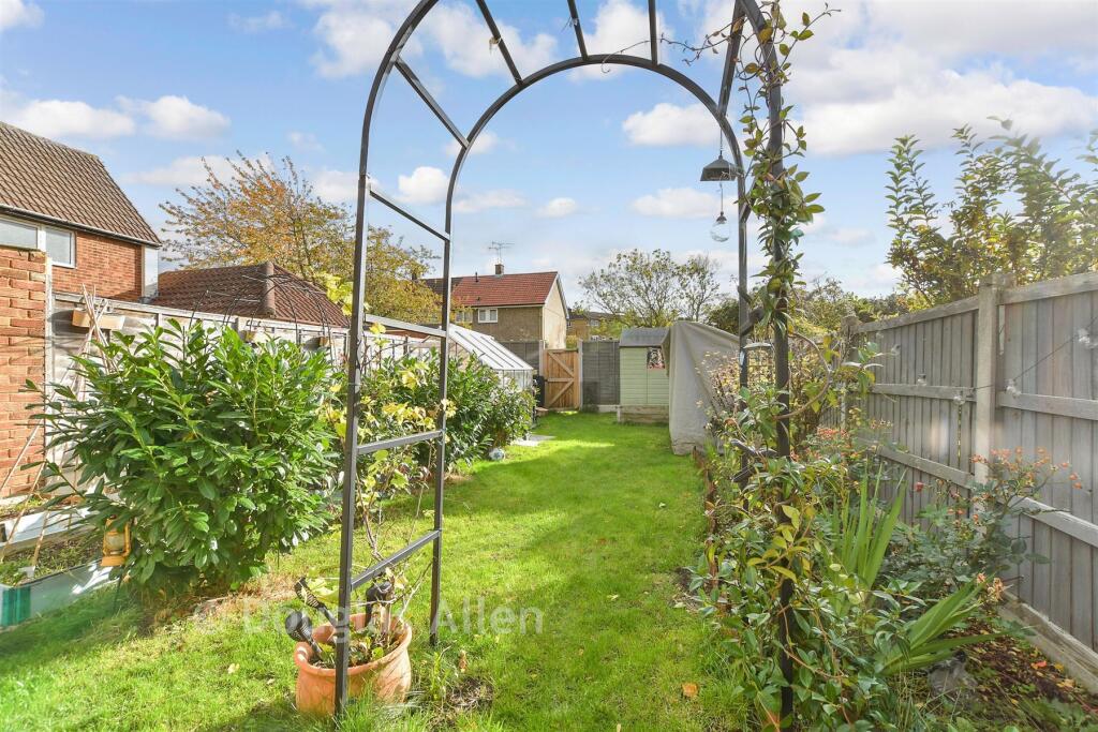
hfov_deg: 100.4
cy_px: 366
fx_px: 458
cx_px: 549
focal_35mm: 15
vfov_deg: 77.3
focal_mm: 10
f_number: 8
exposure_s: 1/160
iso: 160
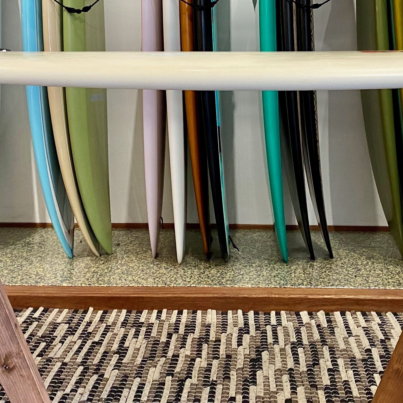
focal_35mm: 56
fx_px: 738
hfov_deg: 30.5
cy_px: 60
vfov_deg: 29.6
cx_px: 239
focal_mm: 4.25
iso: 125
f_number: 1.8
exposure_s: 1/60
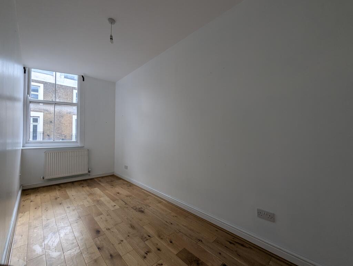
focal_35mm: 13
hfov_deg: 106.1
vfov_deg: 90.1
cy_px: 133
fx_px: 133
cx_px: 176
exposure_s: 1/184
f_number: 2.2
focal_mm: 1.95
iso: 48
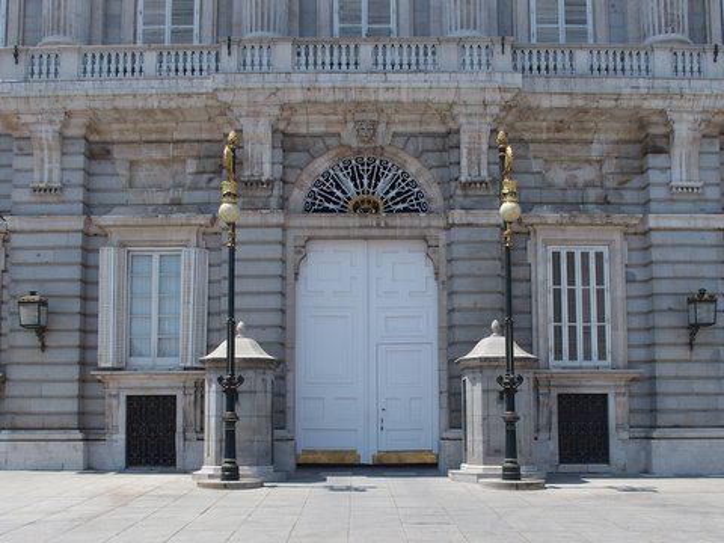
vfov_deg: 49.7
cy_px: 272
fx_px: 586
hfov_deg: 63.4
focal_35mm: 28
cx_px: 362
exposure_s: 1/800
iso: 100
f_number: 4.5
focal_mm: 6
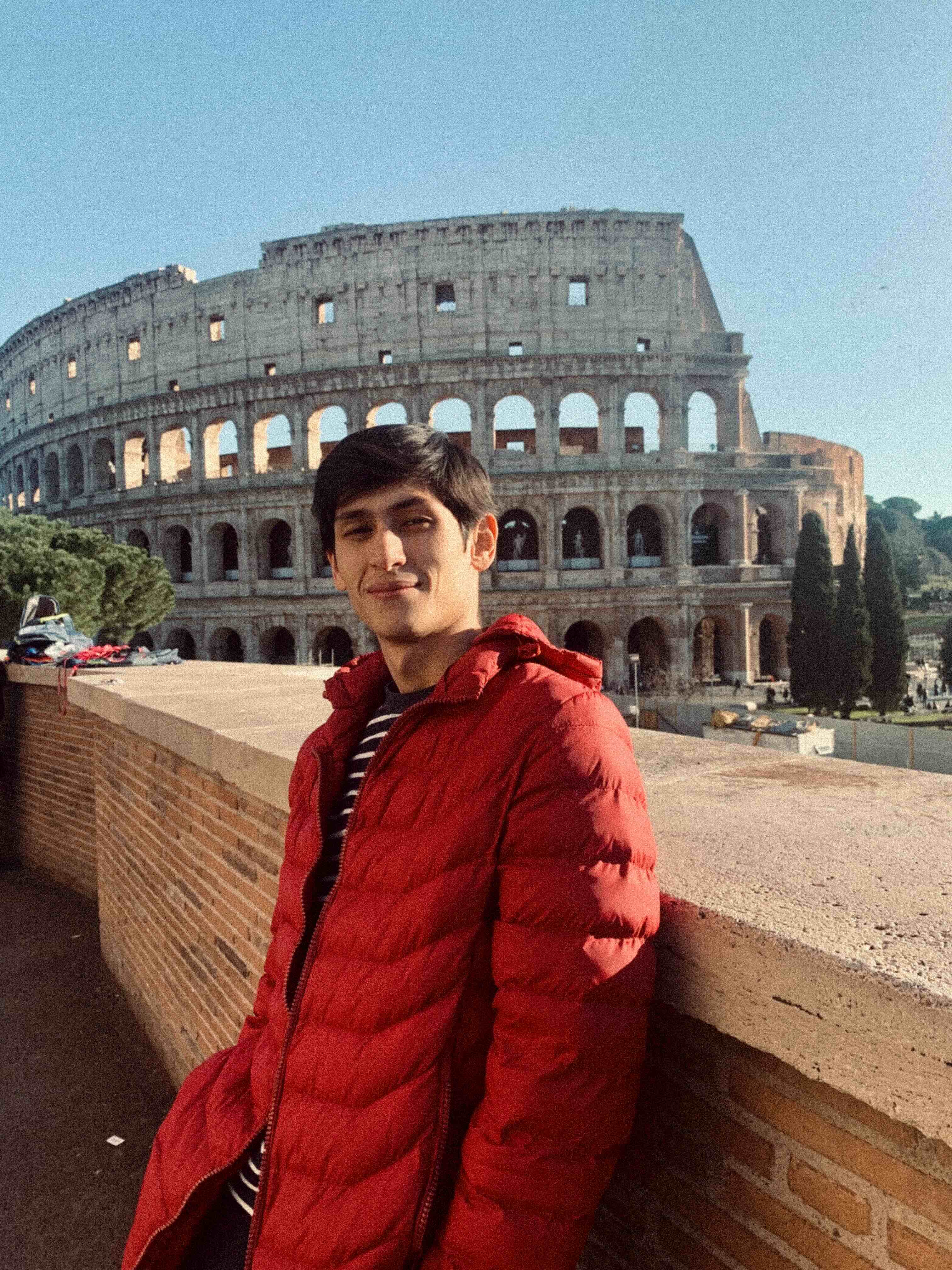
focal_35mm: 26
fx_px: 953
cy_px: 635
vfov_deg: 67.3
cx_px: 476
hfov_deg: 53.1
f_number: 1.8
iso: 25
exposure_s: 1/1000
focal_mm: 4.25
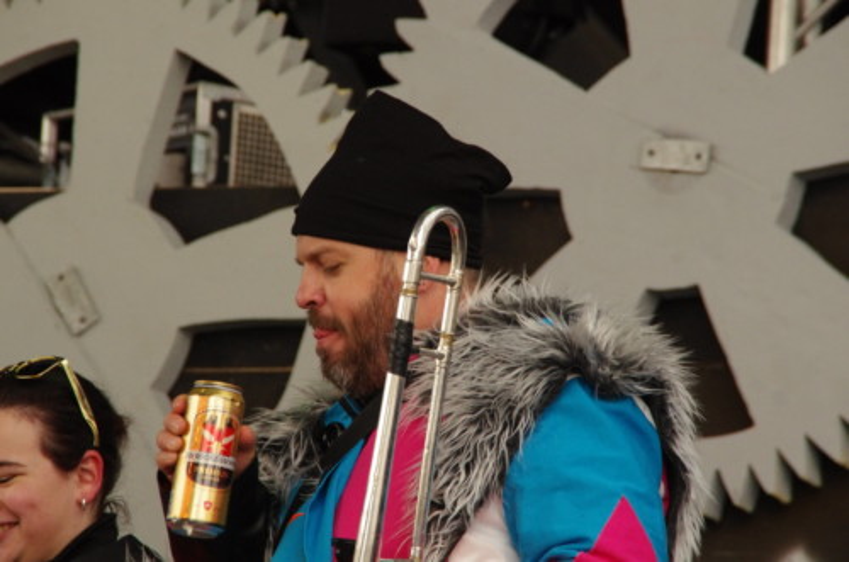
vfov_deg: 4.6
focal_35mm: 300
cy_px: 281
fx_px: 7059
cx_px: 424
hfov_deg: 6.9
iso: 3200
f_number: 9
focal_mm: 200
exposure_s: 1/250
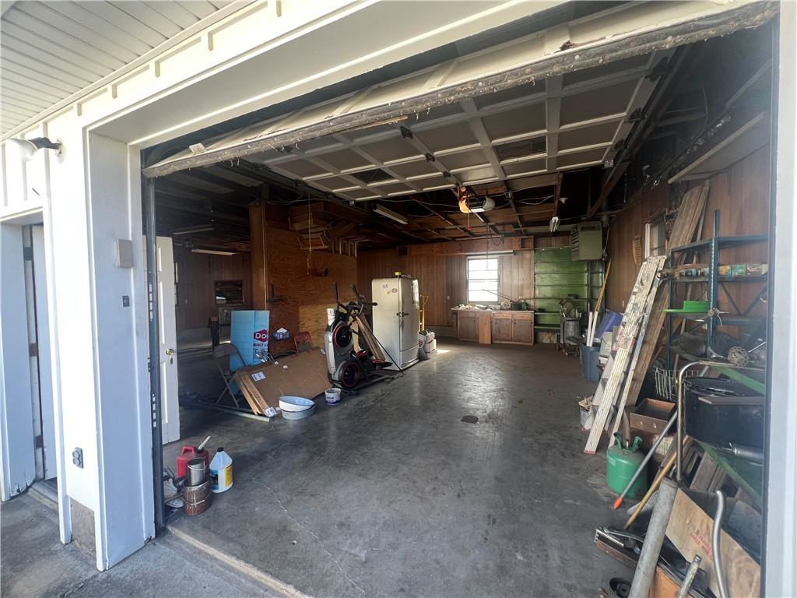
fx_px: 299
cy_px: 299
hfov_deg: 106.2
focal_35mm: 13
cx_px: 398
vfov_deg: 89.9
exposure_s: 1/99
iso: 100
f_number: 1.8
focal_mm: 1.57
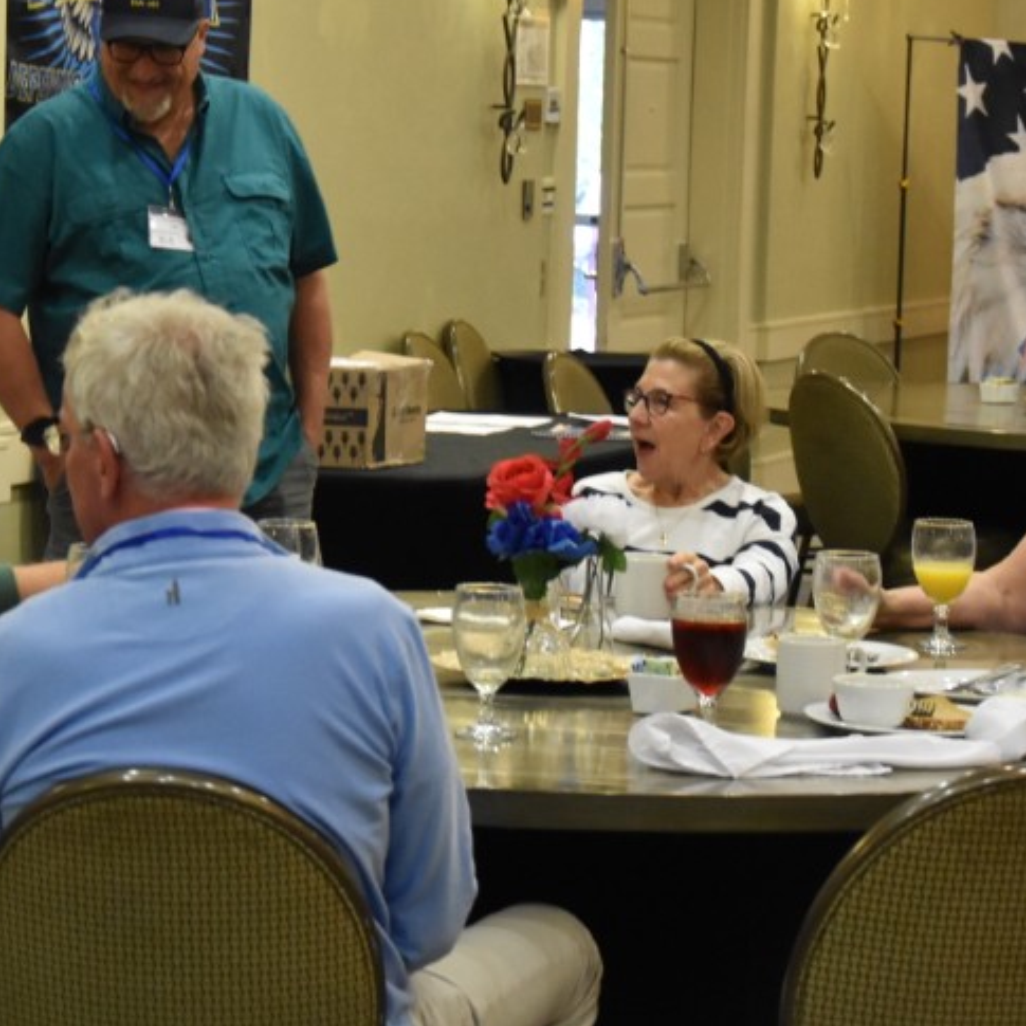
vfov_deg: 15.1
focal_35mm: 115
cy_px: 372
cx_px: 288
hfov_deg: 15.1
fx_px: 3856
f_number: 4.5
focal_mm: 38
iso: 2800
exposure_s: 1/60
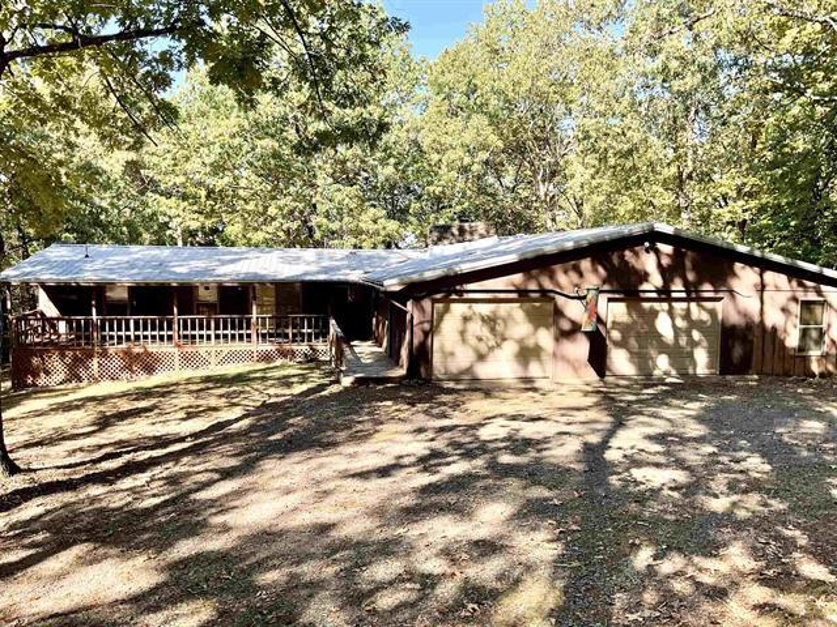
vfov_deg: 48.2
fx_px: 701
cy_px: 314
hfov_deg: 61.7
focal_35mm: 29
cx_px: 418
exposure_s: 1/342
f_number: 1.8
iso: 16
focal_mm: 3
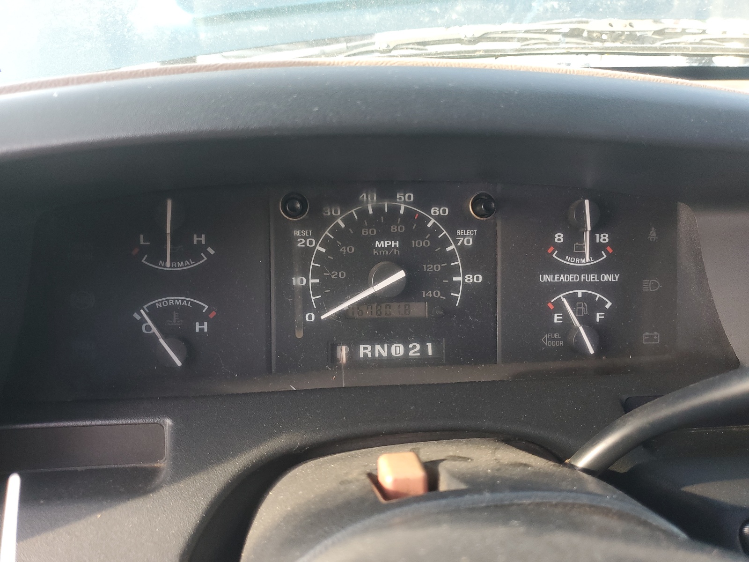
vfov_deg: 53.1
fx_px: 563
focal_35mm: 26
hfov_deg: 67.3
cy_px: 281
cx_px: 374
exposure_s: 1/120
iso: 88
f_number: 1.5
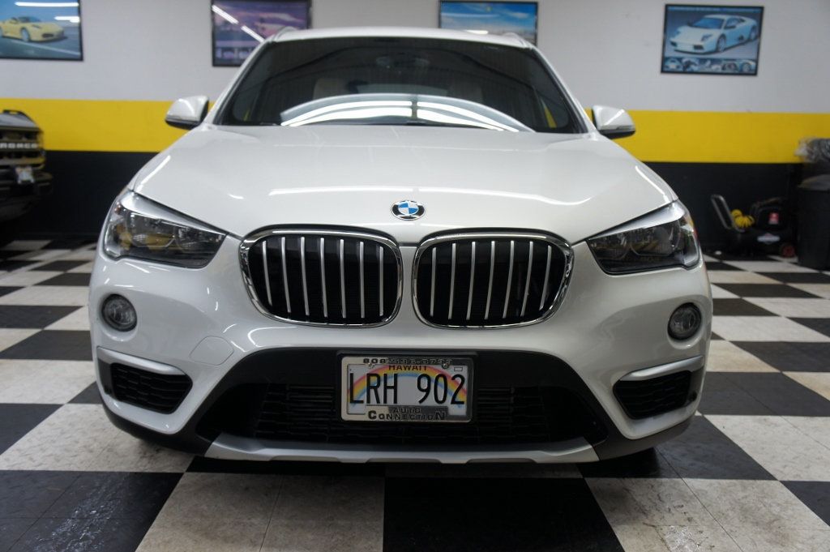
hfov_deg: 57.3
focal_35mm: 33
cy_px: 276
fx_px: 760
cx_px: 415
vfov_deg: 39.9
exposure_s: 1/40
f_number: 4
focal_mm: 22
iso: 250
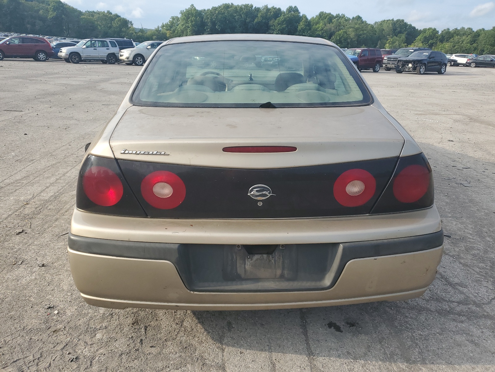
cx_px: 248
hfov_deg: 67.3
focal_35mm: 26
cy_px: 186
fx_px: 372
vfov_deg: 53.1
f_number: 1.5
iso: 50
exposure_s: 1/1429
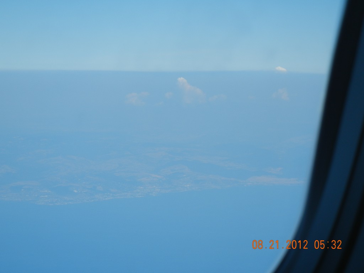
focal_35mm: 116
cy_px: 136
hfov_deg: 17.0
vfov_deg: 12.8
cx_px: 182
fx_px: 1220
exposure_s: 1/761
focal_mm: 20.9
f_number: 4.6
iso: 160
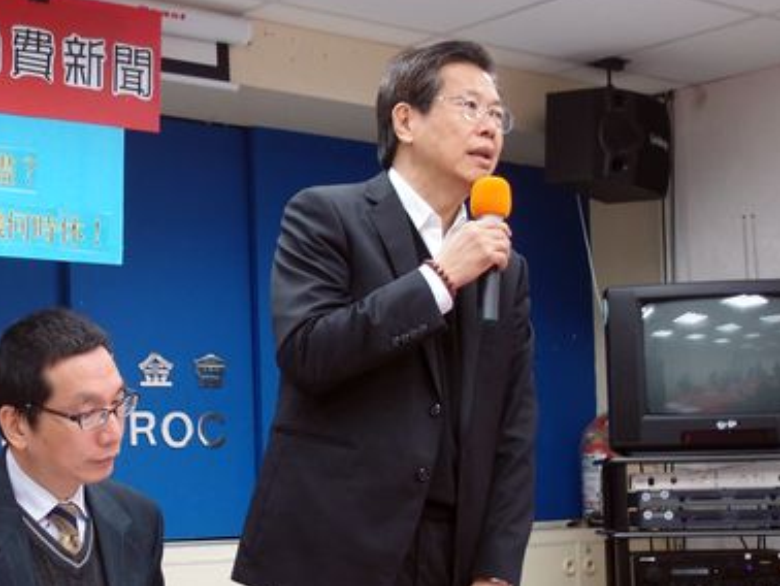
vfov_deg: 20.1
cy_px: 402
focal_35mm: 73
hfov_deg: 26.3
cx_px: 190
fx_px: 1646
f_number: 2
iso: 200
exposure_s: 1/80
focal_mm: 9.87
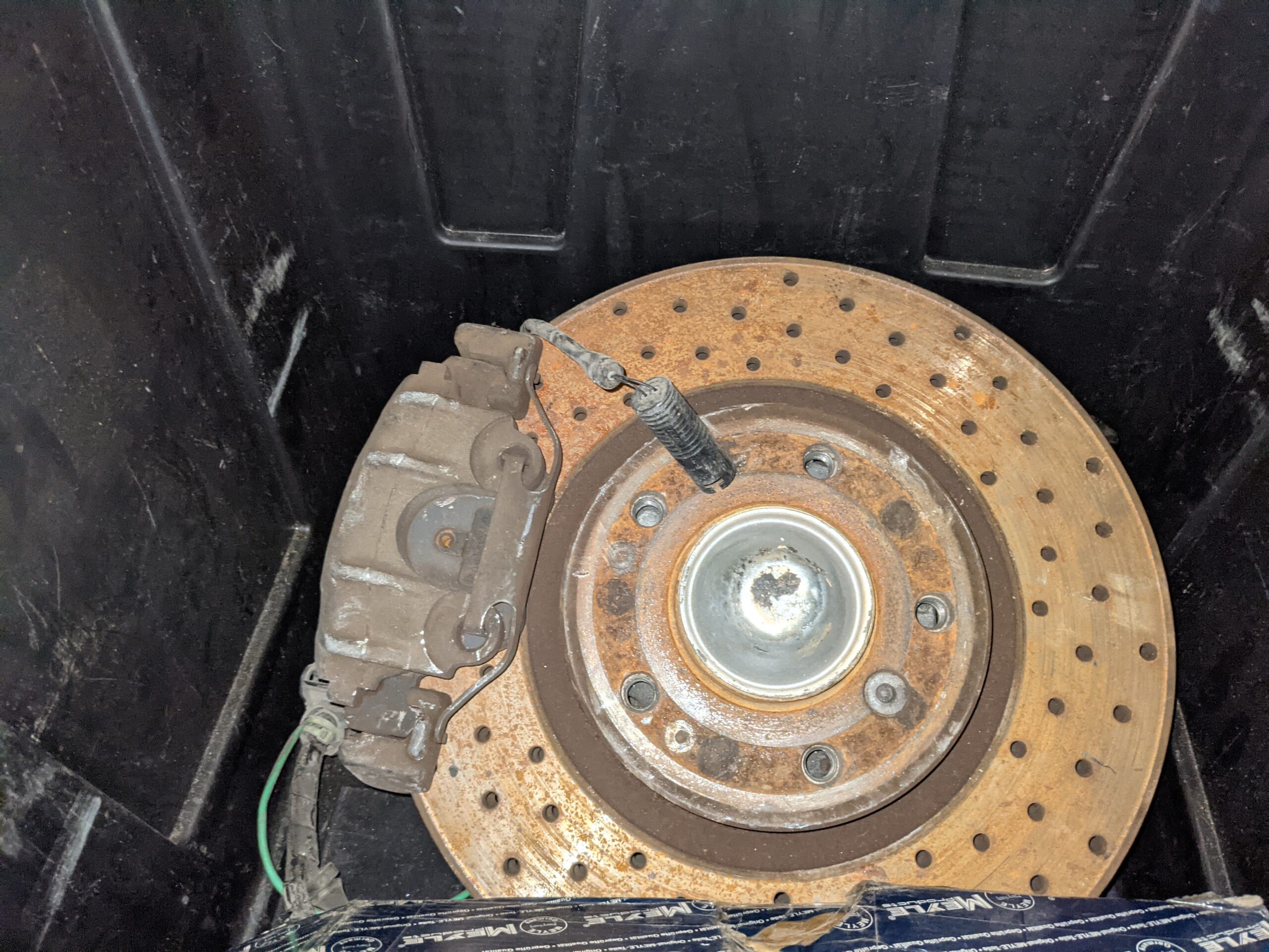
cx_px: 634
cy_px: 476
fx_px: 990
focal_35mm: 27
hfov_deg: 65.3
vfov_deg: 51.4
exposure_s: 1/40
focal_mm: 4.38
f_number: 1.73
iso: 527
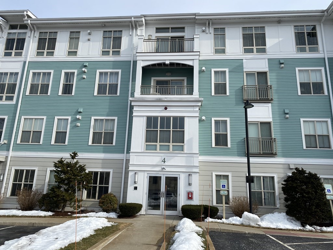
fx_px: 250
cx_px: 166
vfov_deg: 53.1
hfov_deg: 67.3
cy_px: 125
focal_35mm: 26
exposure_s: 1/2967
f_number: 1.8
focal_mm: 4.25
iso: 32
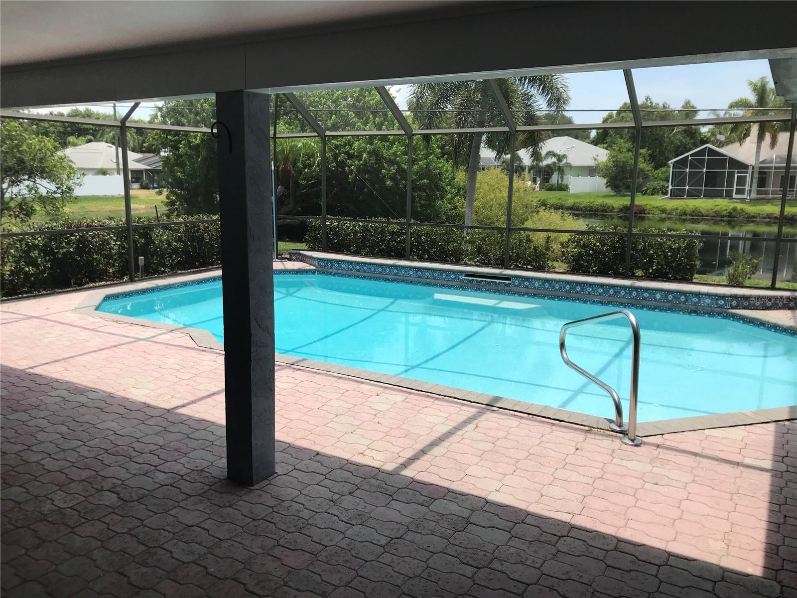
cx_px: 398
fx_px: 645
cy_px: 299
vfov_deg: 49.7
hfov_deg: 63.4
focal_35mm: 28
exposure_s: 1/1546
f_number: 1.8
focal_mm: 3.99
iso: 20
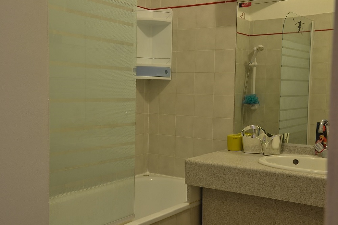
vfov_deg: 29.9
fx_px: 423
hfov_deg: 43.6
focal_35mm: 45
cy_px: 112
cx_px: 169
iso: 100
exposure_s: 2
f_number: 14
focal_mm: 30
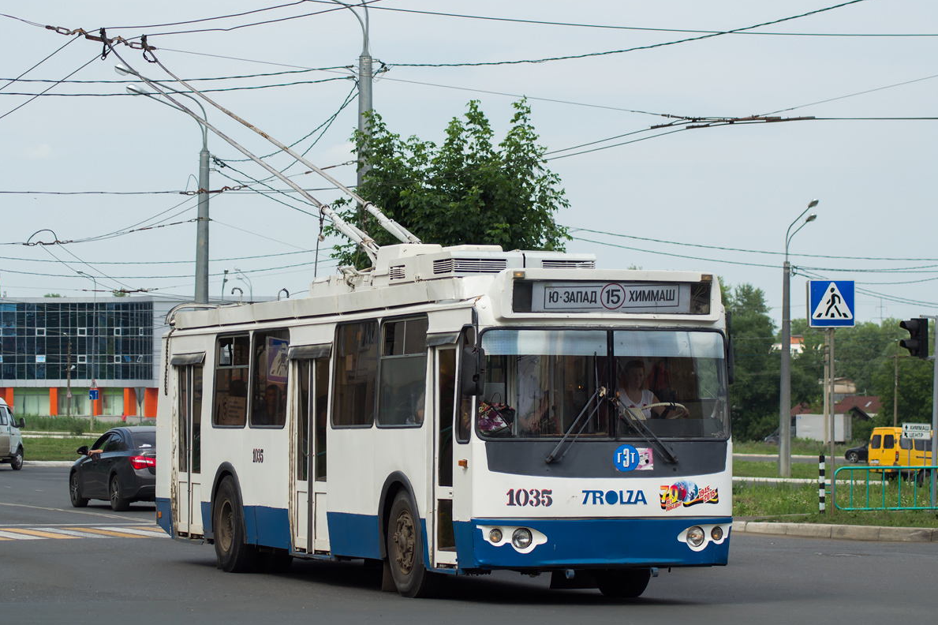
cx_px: 471
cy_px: 312
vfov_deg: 12.9
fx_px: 2761
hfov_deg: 19.3
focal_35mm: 106
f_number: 6.3
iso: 200
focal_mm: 70
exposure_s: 1/1000
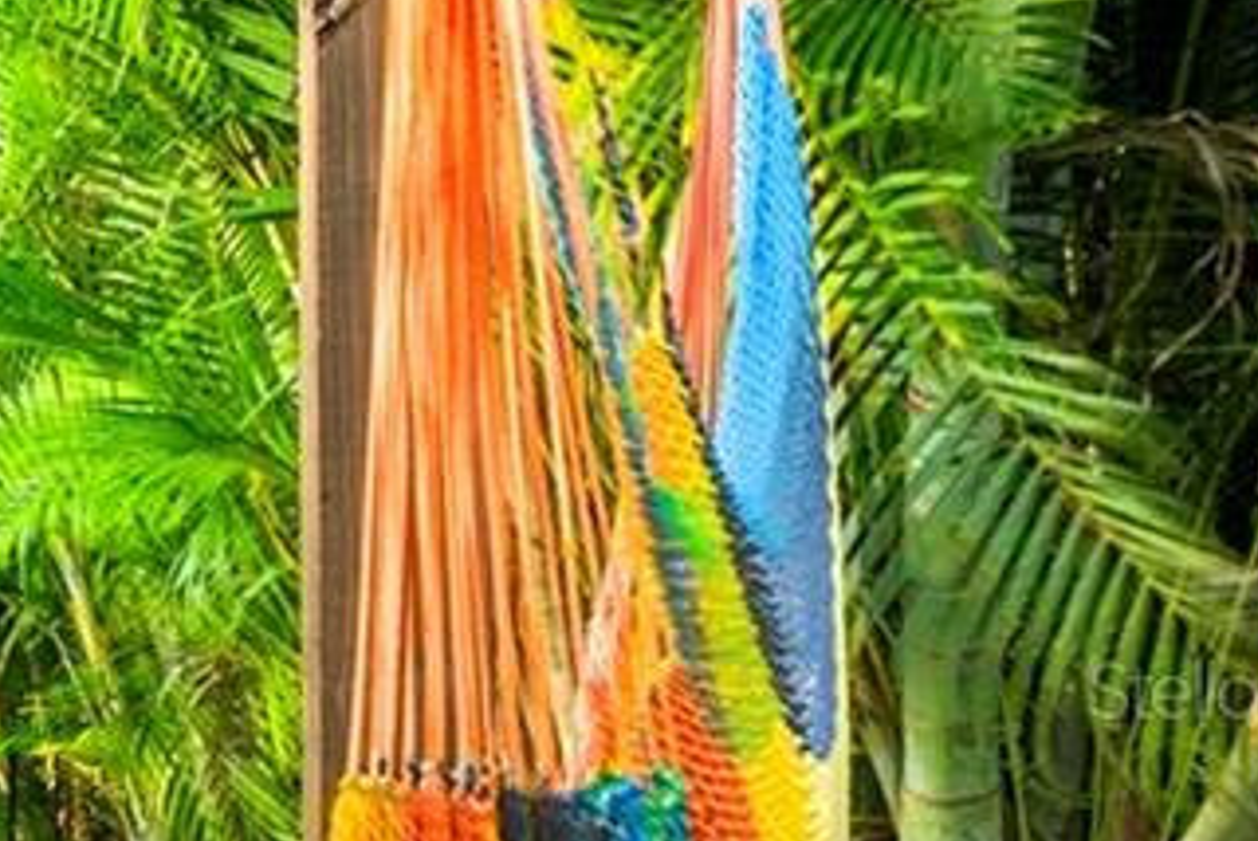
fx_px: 2448
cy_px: 688
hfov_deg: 15.6
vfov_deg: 19.3
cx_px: -1706
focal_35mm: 70
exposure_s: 1/13
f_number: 9
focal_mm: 14
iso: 250
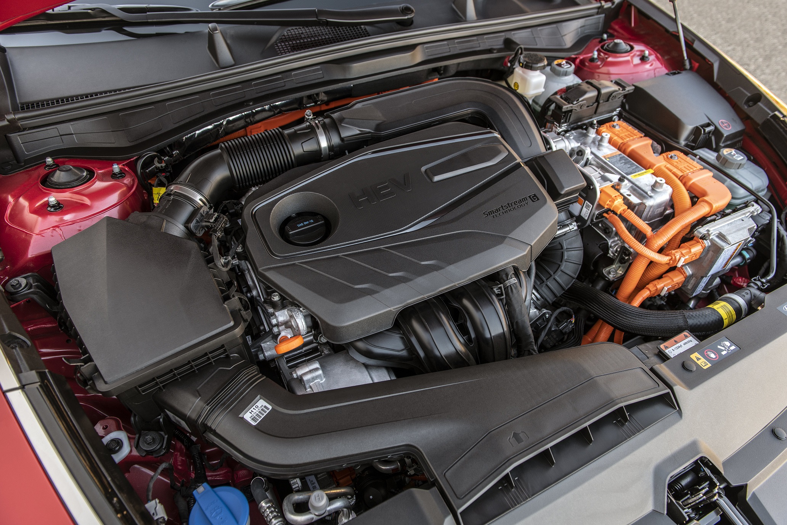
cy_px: 262
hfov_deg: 73.7
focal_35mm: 24
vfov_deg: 53.1
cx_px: 394
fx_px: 525
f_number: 4.5
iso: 200
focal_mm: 24
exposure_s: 1/50
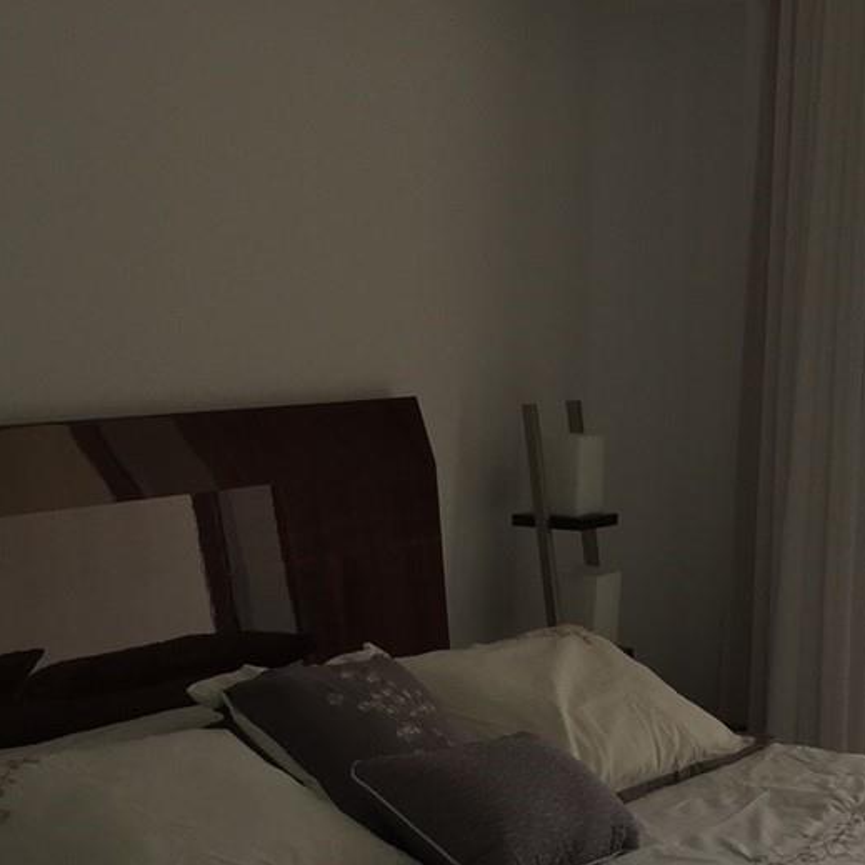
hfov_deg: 21.9
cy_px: 560
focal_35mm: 79
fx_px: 2233
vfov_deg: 21.9
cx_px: 530
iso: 32
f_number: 2.2
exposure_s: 1/399
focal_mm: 4.15
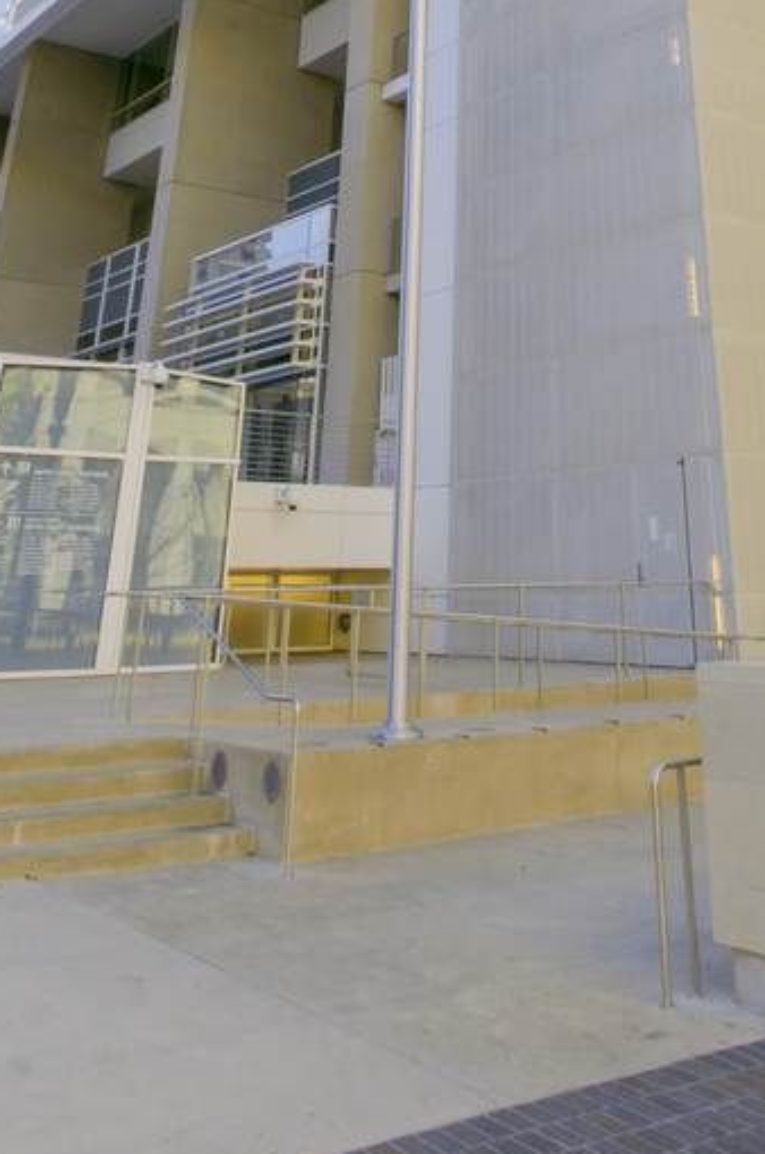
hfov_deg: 35.7
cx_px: 461
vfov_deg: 39.9
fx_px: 1184
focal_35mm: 37
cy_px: -176
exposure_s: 1/40
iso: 100
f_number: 14
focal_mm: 10
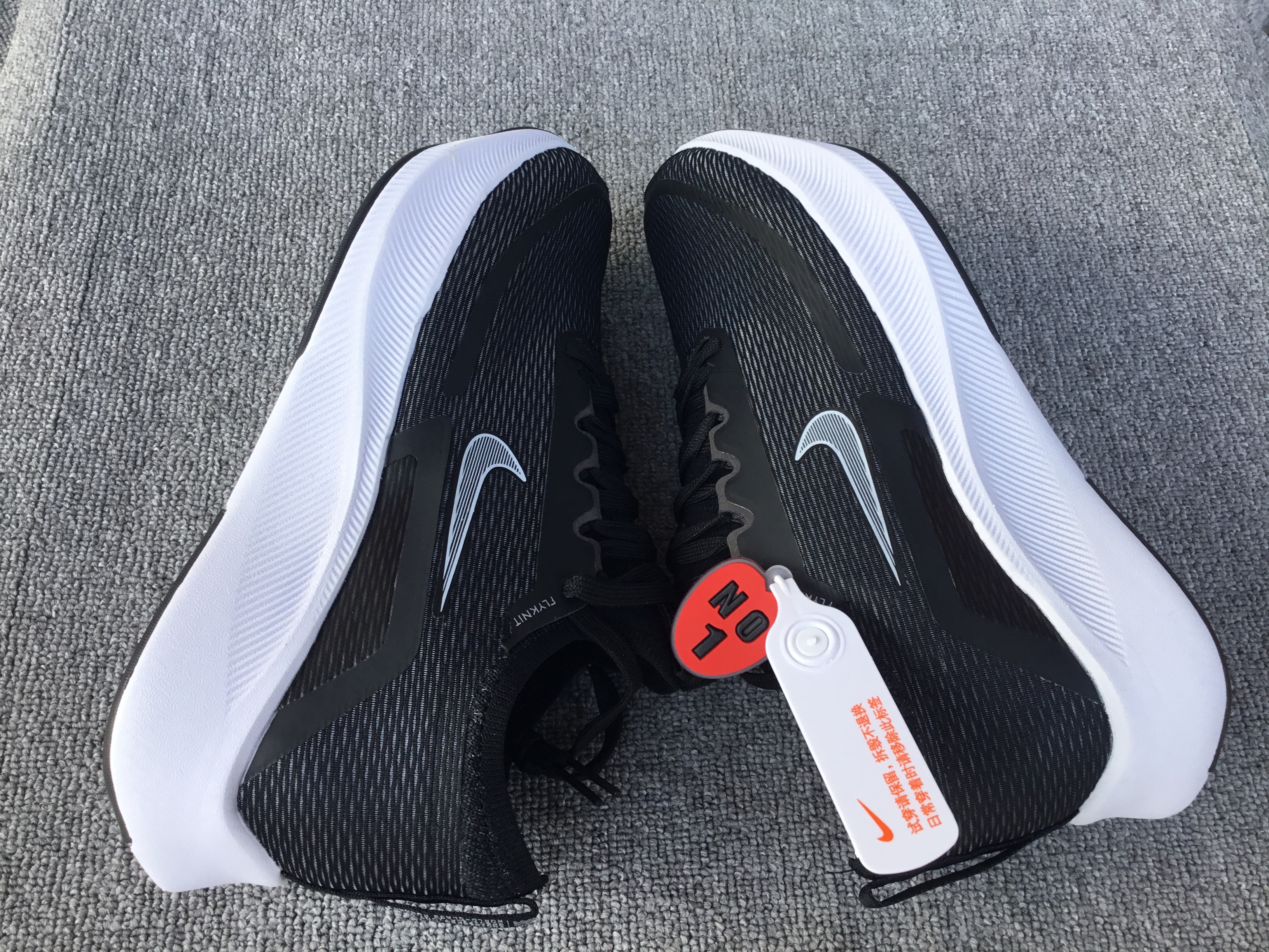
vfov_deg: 45.4
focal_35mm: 31
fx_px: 1136
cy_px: 476
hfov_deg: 58.4
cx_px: 634
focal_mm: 3.3
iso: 32
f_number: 2.4
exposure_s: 1/50
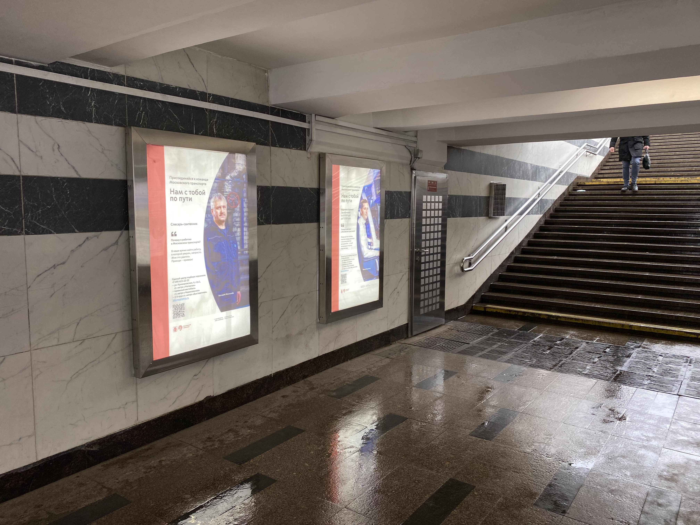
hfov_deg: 67.3
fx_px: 526
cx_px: 350
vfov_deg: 53.1
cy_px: 262
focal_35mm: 26
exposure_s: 1/100
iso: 40
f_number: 1.8
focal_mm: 4.25
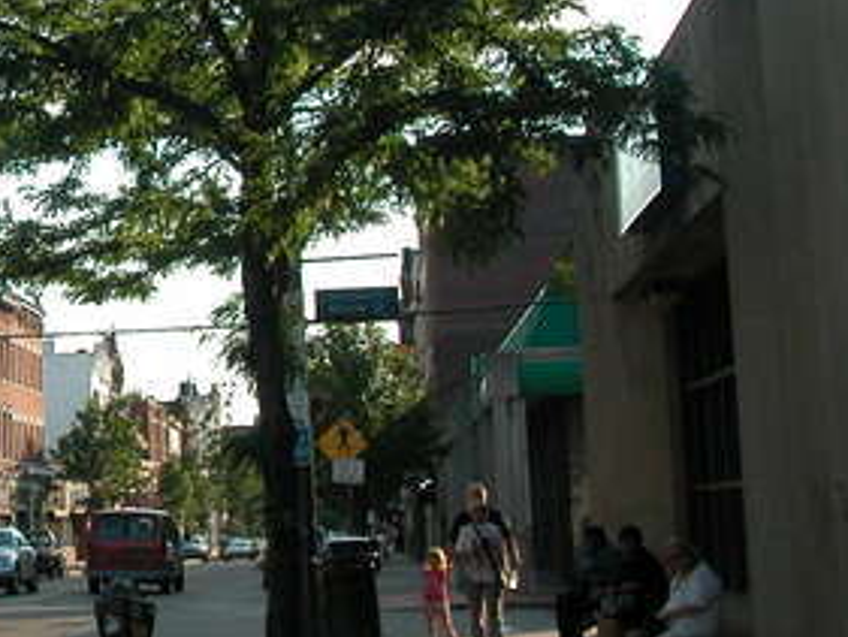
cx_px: -175
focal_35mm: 94
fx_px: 2304
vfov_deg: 15.7
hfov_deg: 19.6
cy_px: 148
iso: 100
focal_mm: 8.3
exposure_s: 1/316
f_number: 5.2
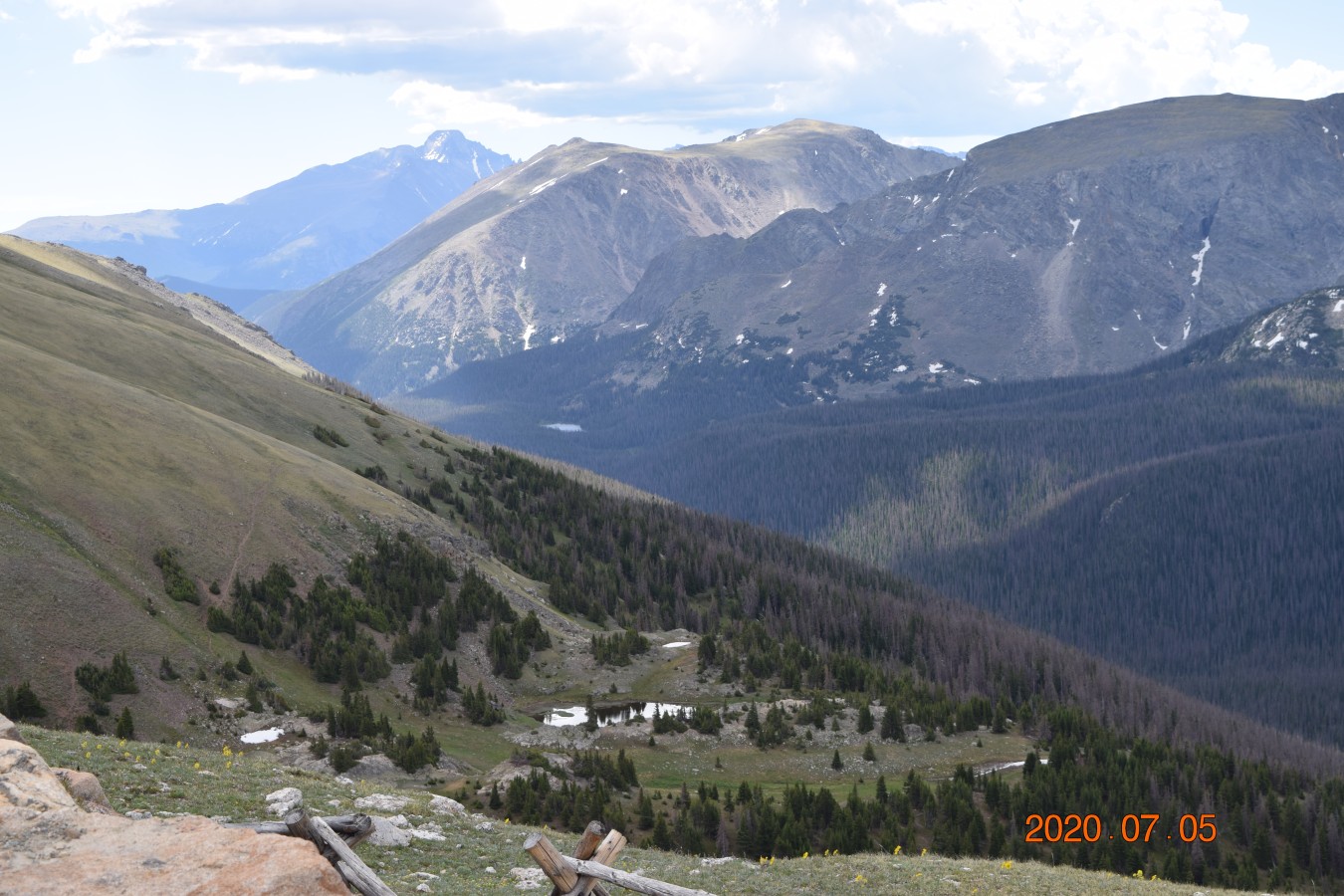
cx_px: 672
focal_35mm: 68
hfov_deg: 29.9
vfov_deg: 20.2
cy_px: 448
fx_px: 2520
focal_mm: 45
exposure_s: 1/200
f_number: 7.1
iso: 100
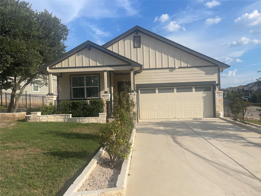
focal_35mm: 25
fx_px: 188
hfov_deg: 69.4
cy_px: 98
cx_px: 130
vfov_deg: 54.9
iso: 32
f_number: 1.6
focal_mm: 5.1
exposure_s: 1/4049
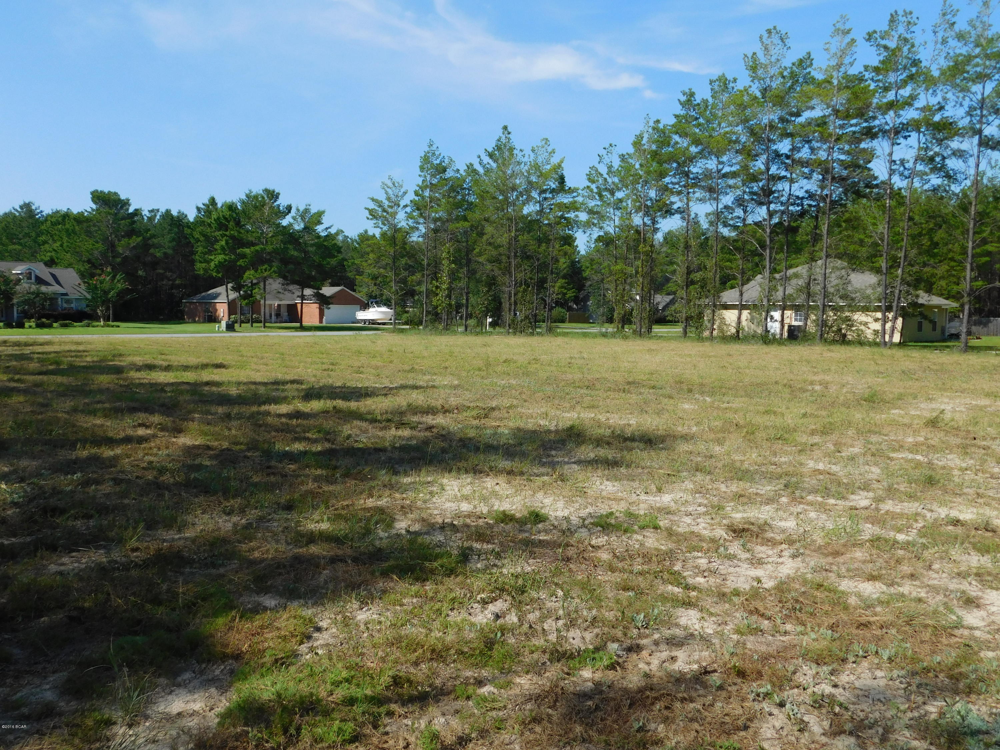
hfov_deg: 60.0
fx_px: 867
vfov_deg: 46.8
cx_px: 500
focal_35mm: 30
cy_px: 375
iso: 125
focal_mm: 5.3
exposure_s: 1/400
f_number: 6.4
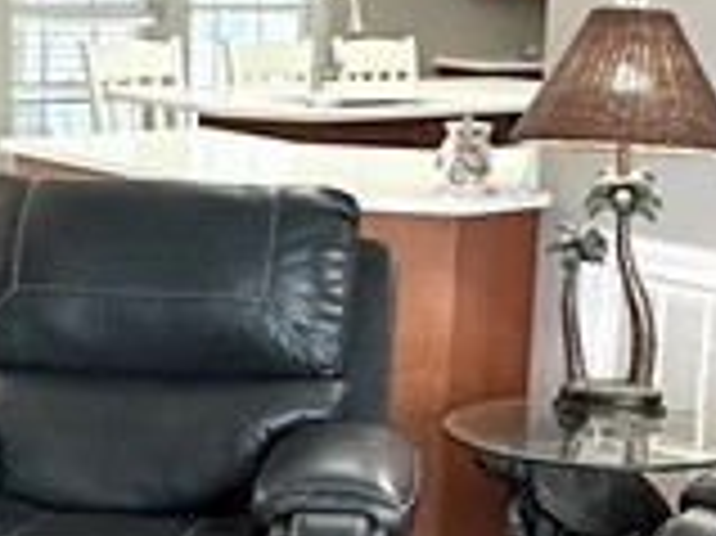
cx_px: 414
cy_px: 369
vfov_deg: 16.3
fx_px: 1860
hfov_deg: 21.8
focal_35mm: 90
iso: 500
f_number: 2.2
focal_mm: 2.22
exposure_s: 1/60
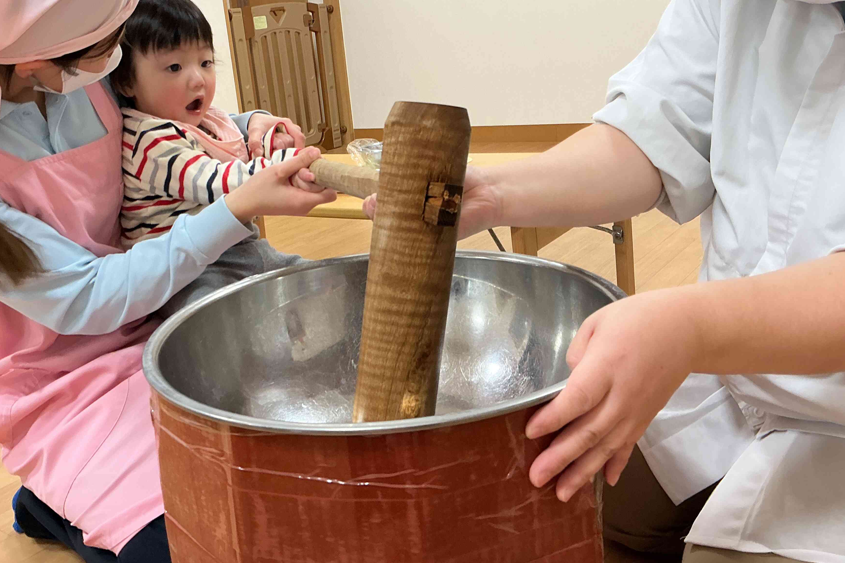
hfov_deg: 54.2
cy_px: 204
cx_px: 360
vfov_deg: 37.6
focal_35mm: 35
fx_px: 821
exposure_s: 1/60
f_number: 1.8
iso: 50
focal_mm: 3
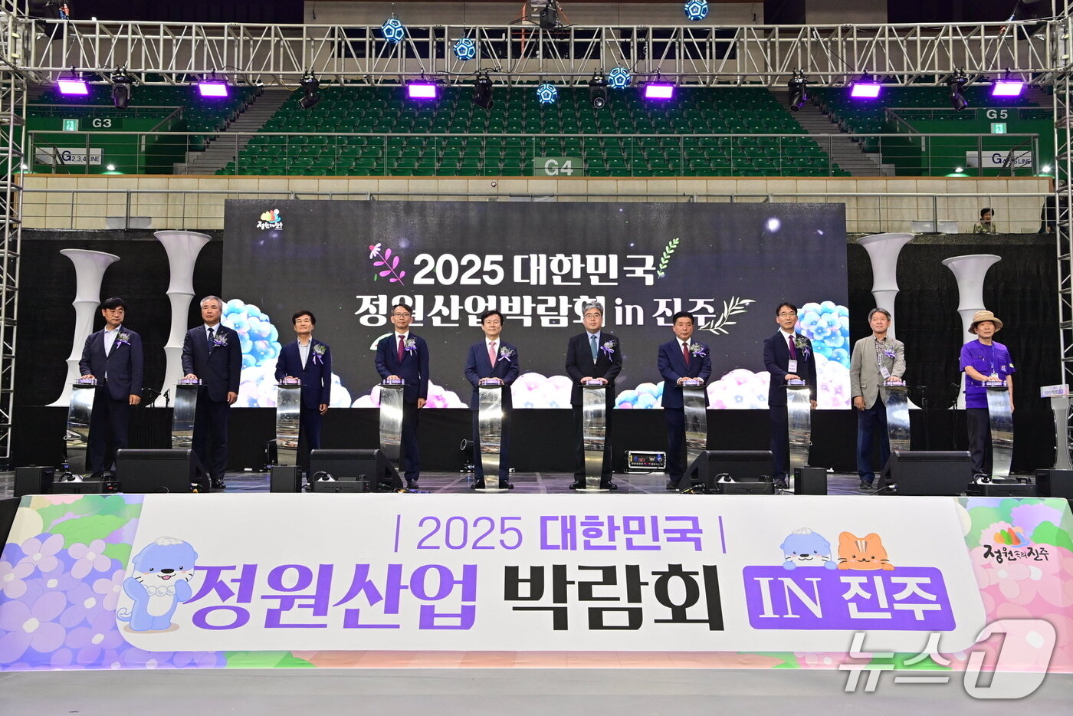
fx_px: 1073
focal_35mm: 36
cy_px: 358
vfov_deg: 36.9
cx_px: 536
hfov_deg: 53.1
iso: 4000
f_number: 8
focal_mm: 36
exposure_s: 1/250
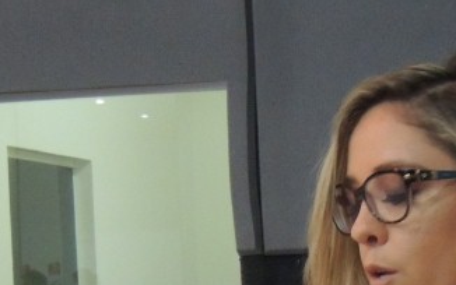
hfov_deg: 14.5
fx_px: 1778
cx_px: 369
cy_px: 401
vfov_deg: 9.0
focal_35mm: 143
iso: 800
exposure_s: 1/10
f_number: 3.4
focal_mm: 7.6
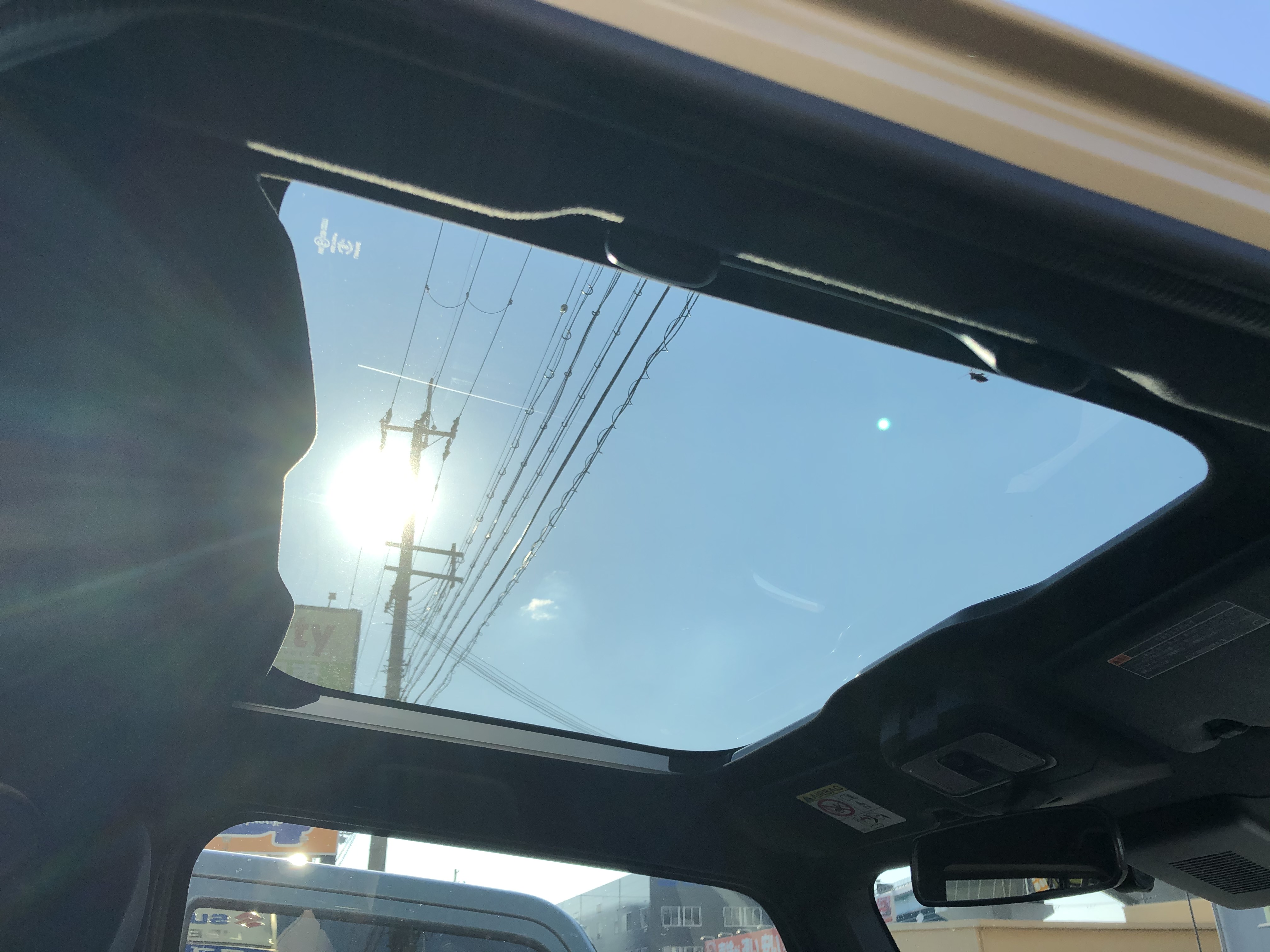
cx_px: 635
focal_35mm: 28
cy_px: 476
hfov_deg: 63.4
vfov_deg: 49.7
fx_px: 1027
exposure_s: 1/1389
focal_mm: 3.99
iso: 20
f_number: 1.8
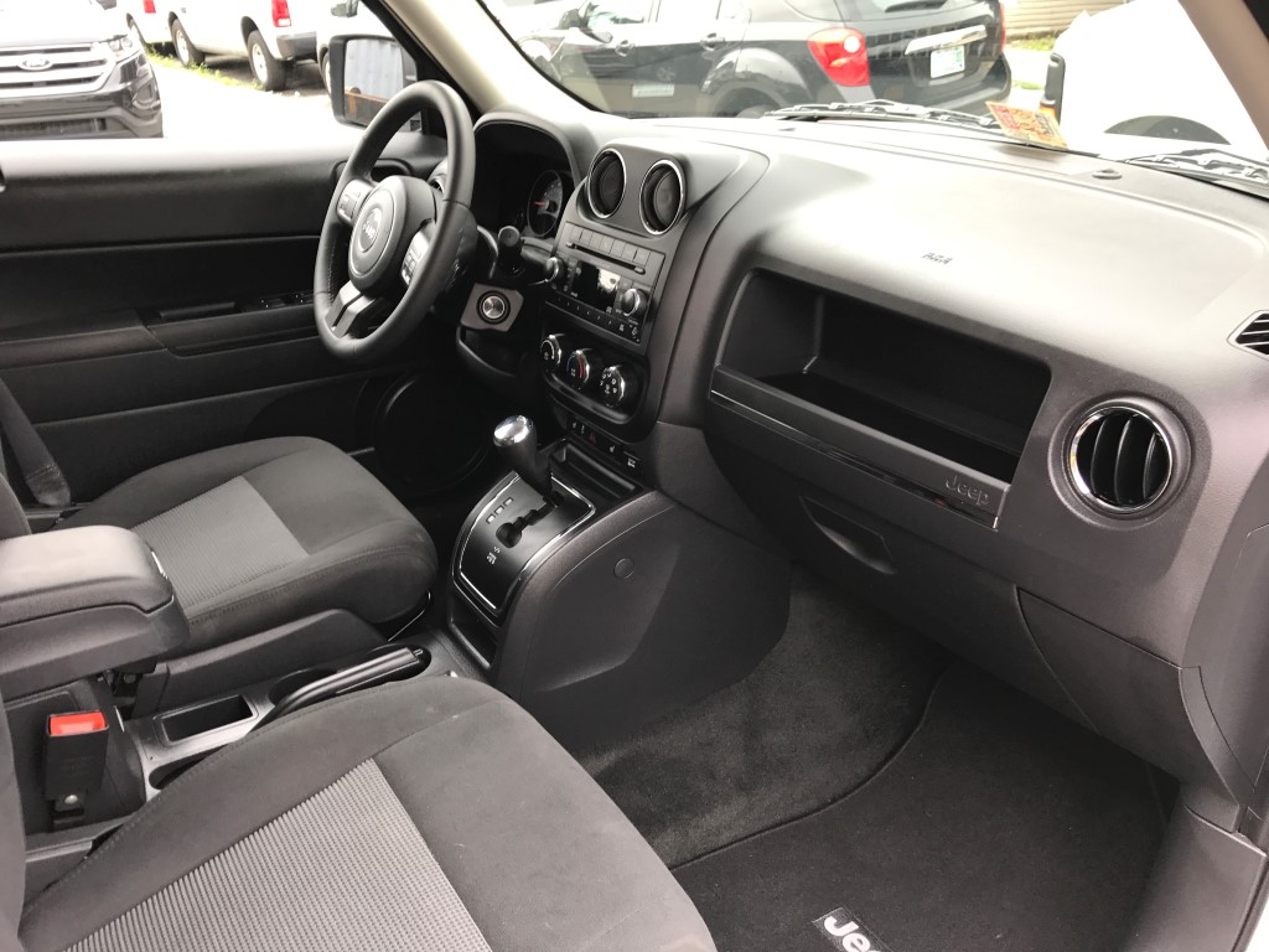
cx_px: 634
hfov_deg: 63.4
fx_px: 1026
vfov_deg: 49.7
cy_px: 476
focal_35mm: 28
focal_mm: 3.99
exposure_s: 1/98
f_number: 1.8
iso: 20
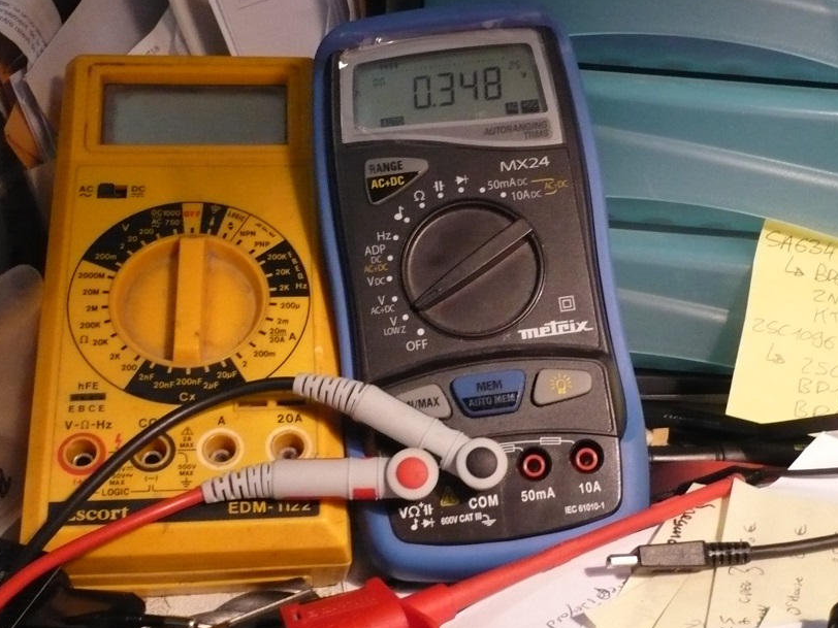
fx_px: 1283
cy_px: 251
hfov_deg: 36.1
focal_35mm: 53
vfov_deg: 27.5
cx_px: 478
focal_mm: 5.8
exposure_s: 1/30
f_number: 2.8
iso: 400
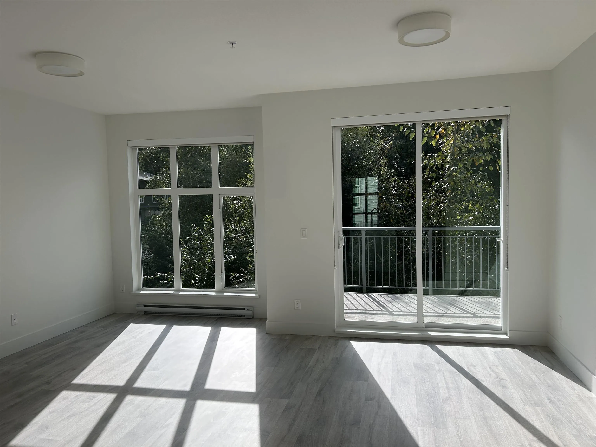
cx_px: 298
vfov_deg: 53.1
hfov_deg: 67.3
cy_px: 224
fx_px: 448
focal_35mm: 26
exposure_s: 1/2841
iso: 50
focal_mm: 5.7
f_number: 1.5
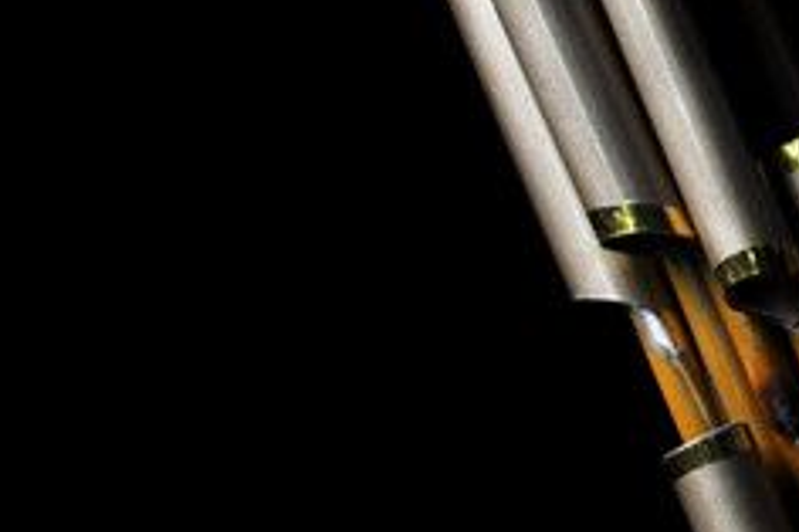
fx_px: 10777
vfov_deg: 2.8
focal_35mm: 486
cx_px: 1178
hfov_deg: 4.2
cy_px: -280
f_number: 2.8
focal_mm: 85
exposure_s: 1/60
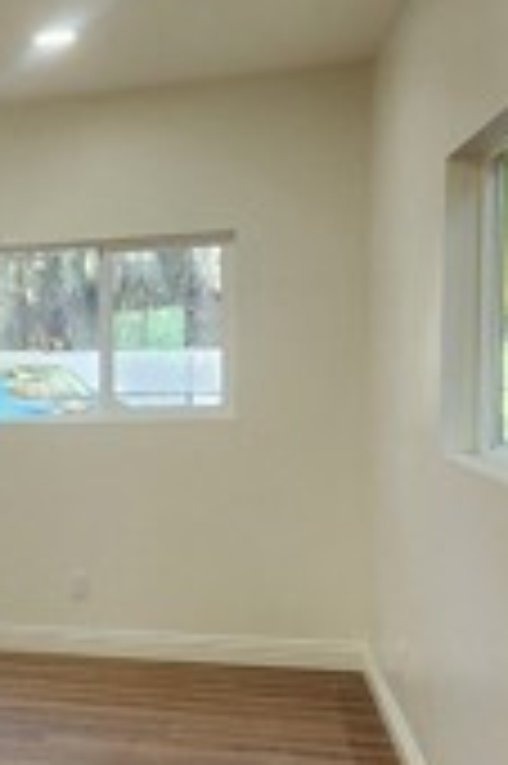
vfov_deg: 38.8
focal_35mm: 51
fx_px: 1082
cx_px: -274
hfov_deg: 21.6
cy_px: 450
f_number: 2.2
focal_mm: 2.2
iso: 200
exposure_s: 1/60
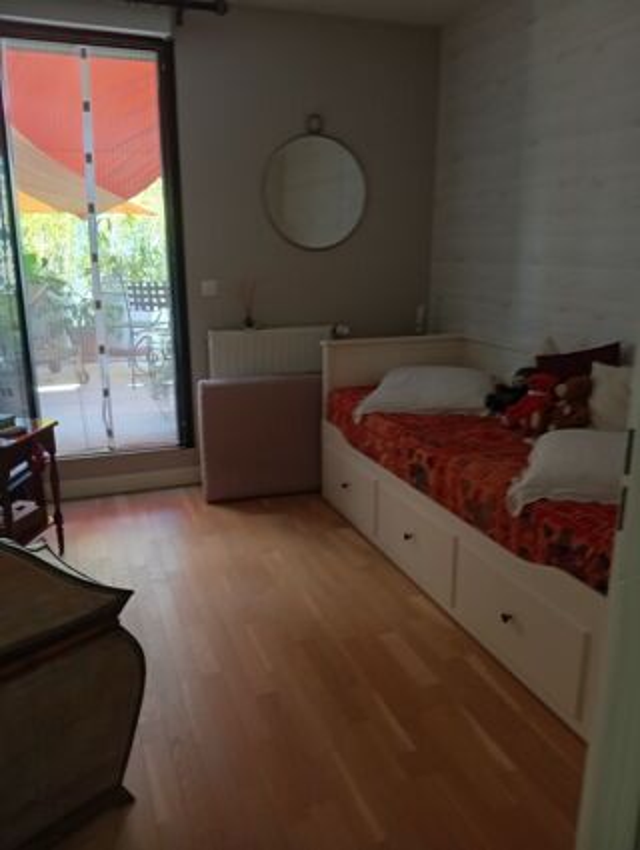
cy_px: 425
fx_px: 664
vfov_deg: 65.2
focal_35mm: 27
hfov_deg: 51.5
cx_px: 320
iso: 243
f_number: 1.8
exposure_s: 1/33.3
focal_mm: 3.98
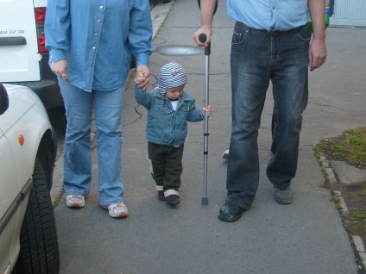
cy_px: 106
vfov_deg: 21.3
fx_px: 730
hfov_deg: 28.2
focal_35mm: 69
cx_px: 198
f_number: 3.3
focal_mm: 8.7
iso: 80
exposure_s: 1/125
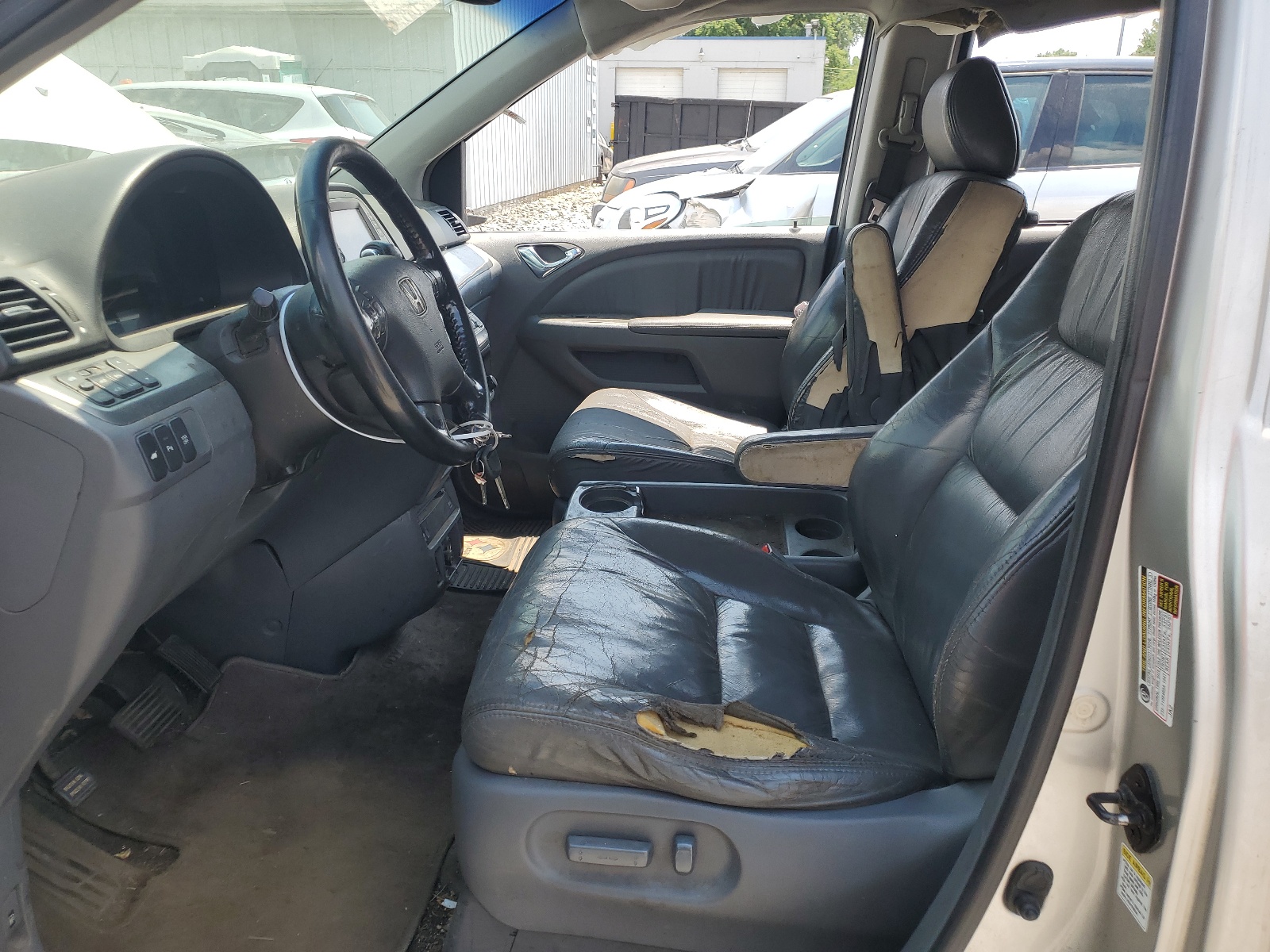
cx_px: 635
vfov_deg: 53.1
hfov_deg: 67.3
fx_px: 954
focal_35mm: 26
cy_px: 476
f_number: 1.5
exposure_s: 1/1000
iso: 50
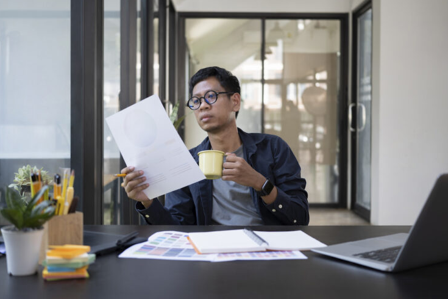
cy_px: 143
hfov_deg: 41.9
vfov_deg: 28.6
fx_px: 585
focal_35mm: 47
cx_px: 222
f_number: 2.8
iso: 320
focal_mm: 45
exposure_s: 1/100
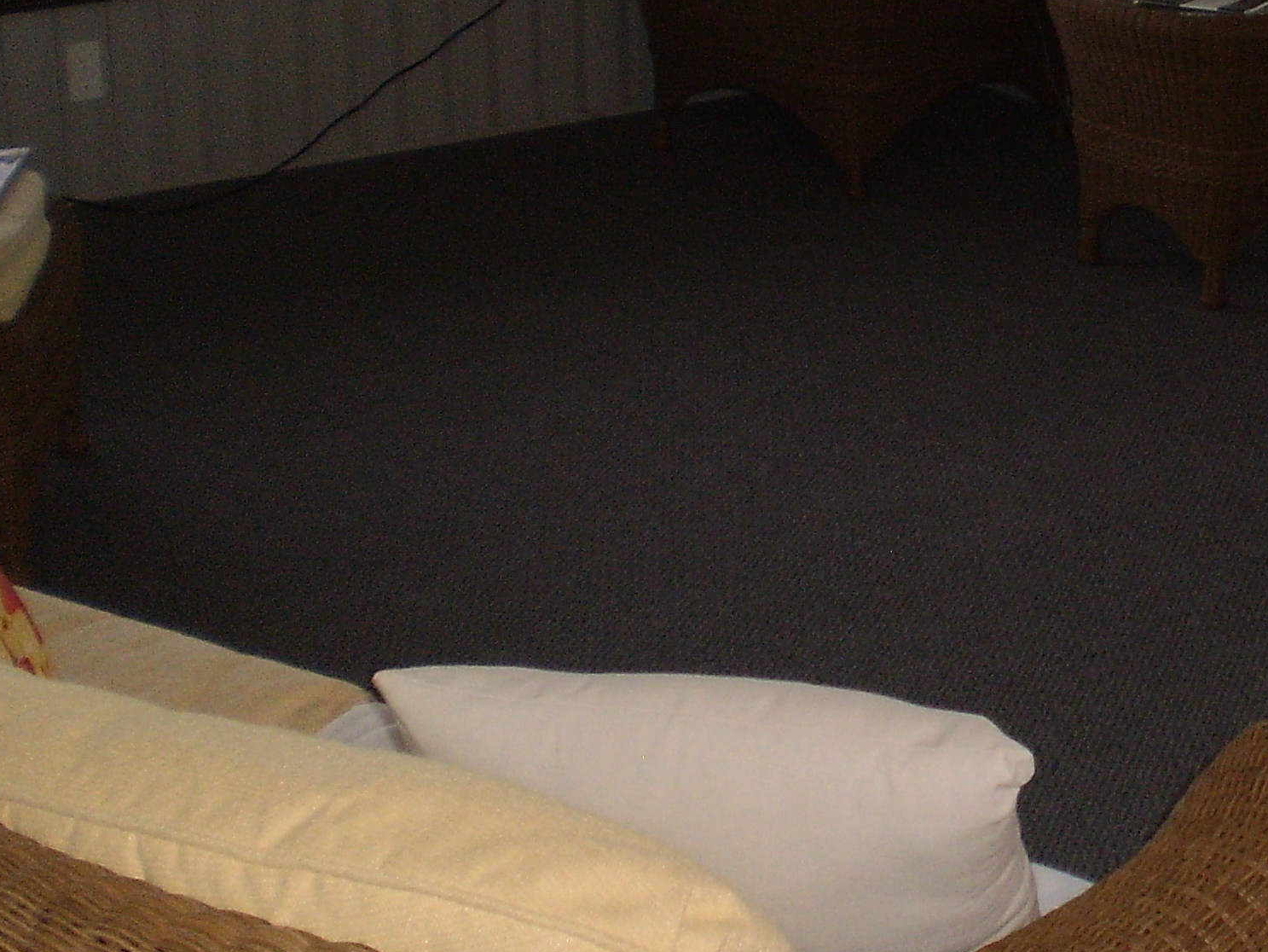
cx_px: 1207
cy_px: 94
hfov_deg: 23.8
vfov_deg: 18.4
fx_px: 2895
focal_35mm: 79
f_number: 3.1
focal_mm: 6.3
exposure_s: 1/30
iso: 125
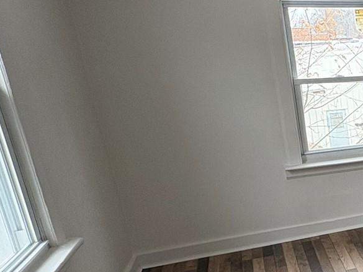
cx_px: 512
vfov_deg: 29.5
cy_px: 177
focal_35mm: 49
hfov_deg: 28.7
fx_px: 514
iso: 160
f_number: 2.2
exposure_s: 1/99
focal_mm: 2.22
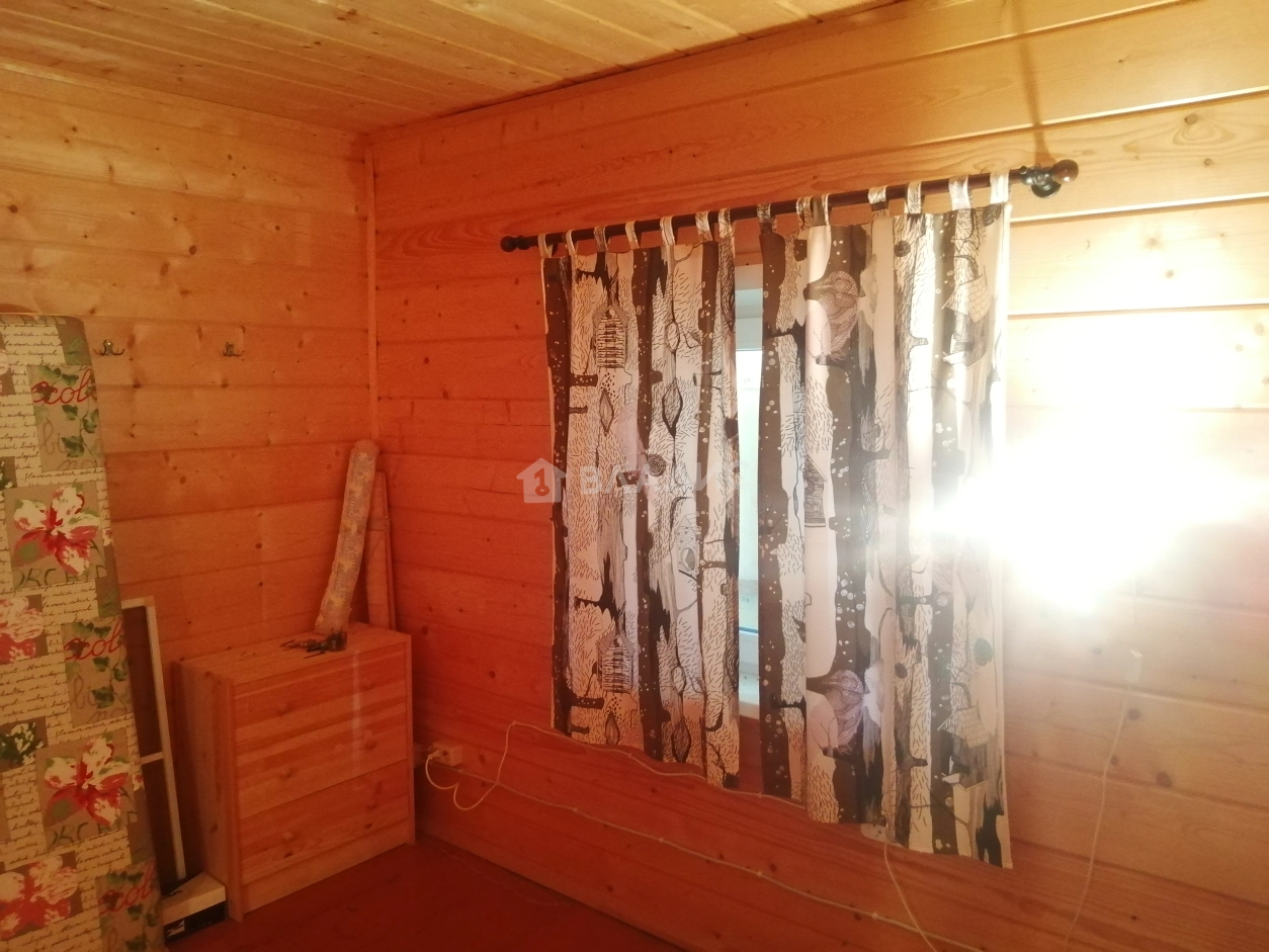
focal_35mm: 26
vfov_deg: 53.1
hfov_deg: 67.3
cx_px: 634
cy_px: 476
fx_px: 953
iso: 500
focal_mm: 3.64
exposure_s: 1/20
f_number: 1.8
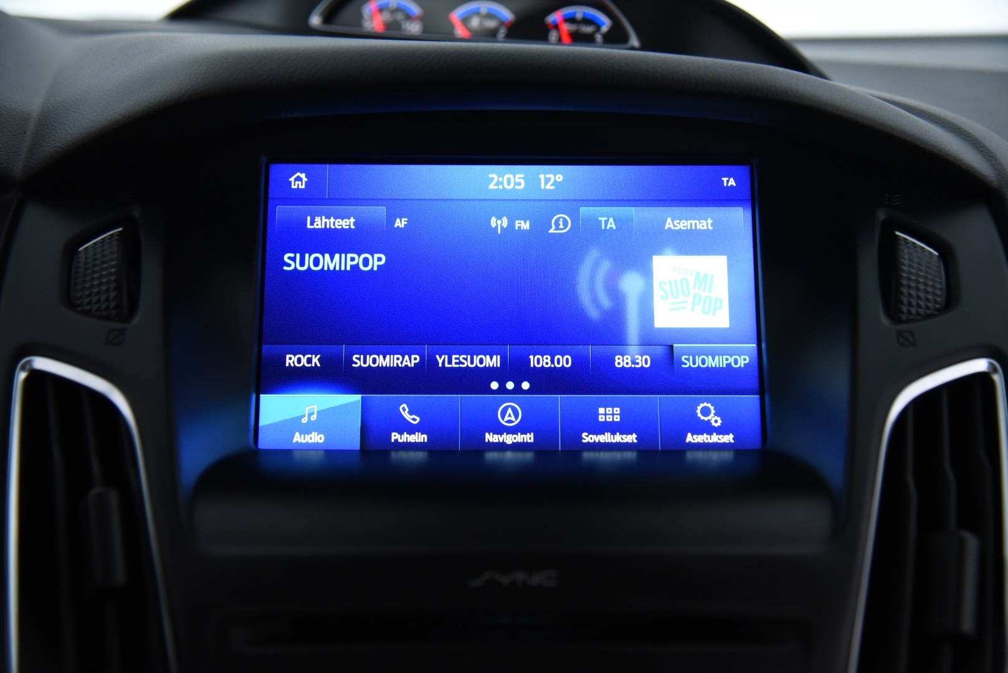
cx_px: 504
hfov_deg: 41.1
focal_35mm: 48
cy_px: 336
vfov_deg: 28.1
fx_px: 1344
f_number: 4
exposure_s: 1/80
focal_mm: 48
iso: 4000
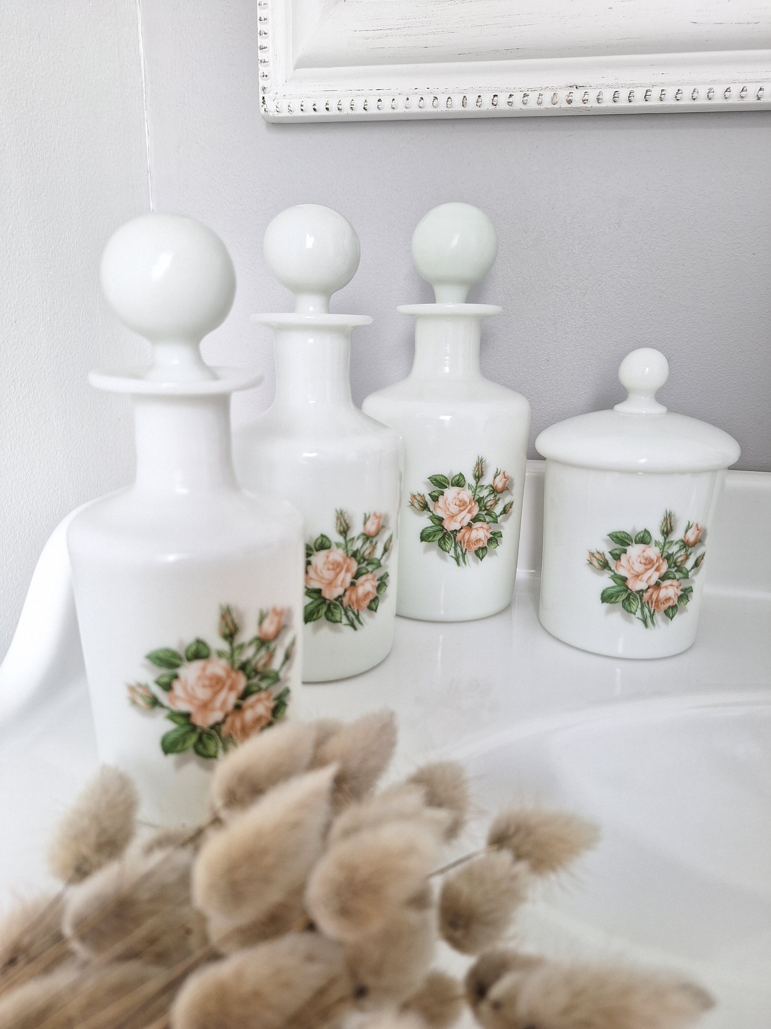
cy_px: 514
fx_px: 683
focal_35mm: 23
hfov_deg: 58.9
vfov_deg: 73.9
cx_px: 386
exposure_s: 1/60
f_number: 1.8
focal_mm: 5.54
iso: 64
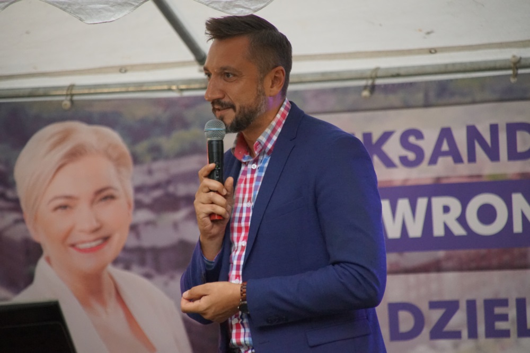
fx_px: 4417
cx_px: 265
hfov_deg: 6.9
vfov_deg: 4.6
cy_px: 176
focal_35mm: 300
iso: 3200
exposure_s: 1/250
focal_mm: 200
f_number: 6.3
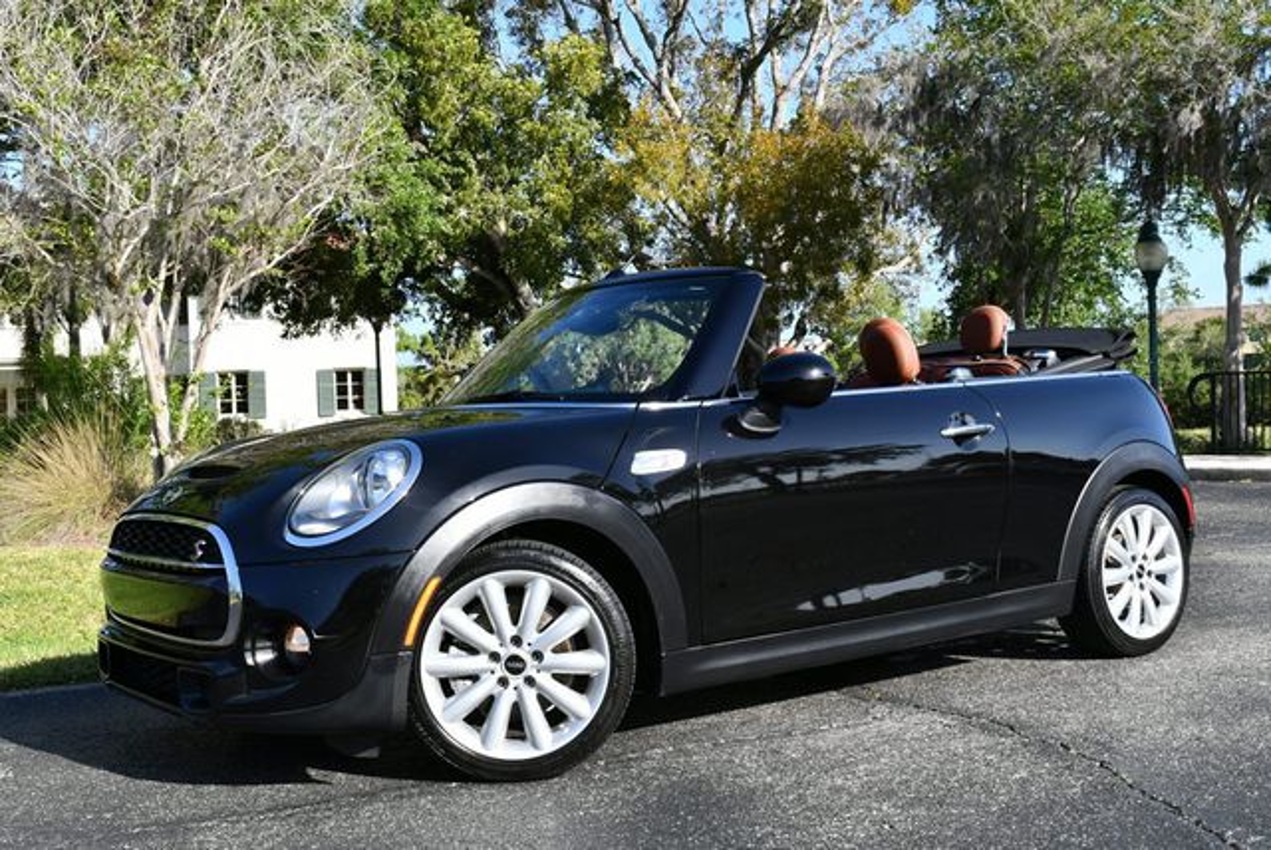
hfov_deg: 44.5
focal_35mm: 44
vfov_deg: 30.6
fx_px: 1555
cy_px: 425
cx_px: 636
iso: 160
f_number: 8
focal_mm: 22
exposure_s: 1/250
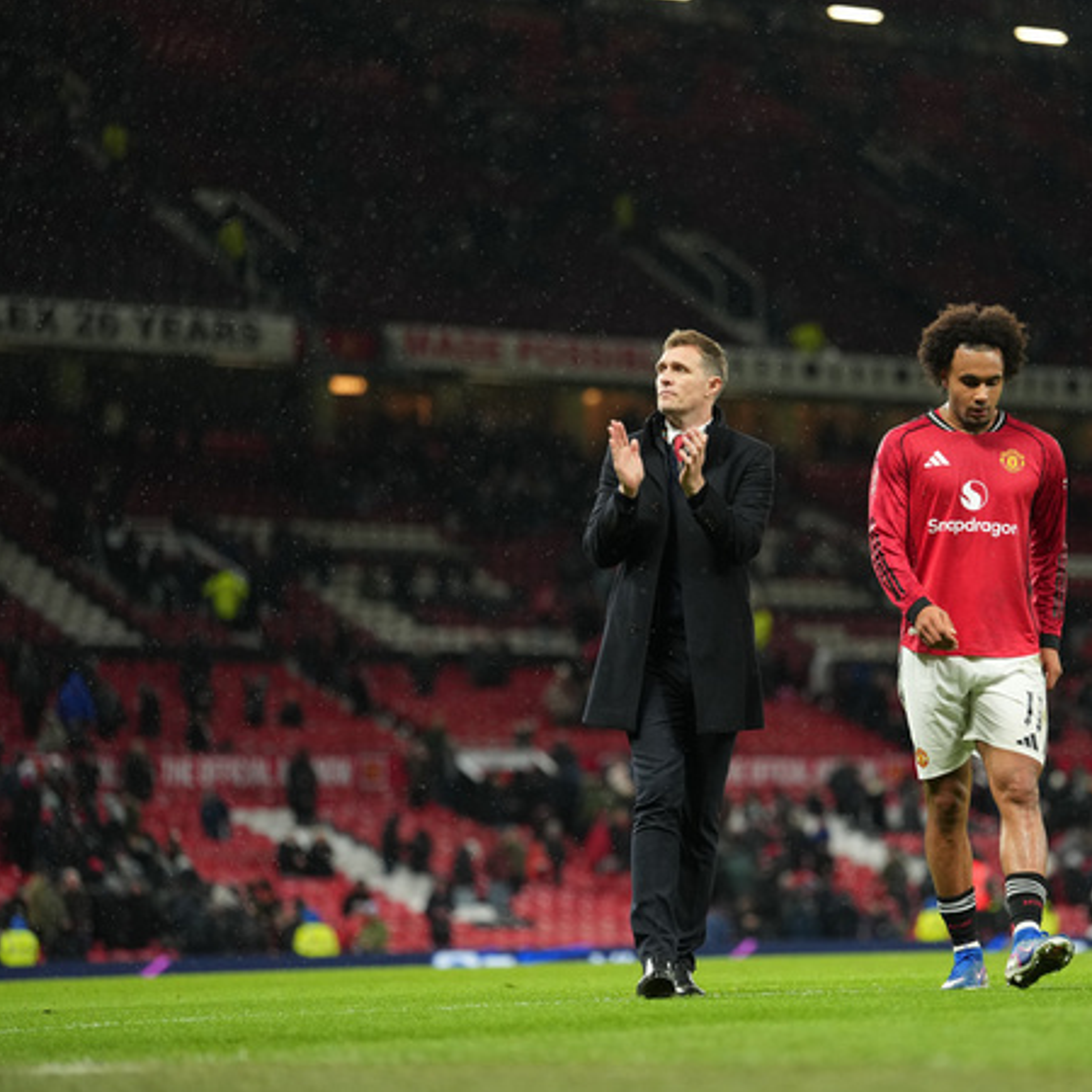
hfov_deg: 12.5
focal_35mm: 140
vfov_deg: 12.5
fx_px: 4997
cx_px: 752
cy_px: 548
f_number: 2
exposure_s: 1/2000
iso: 1600
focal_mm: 109
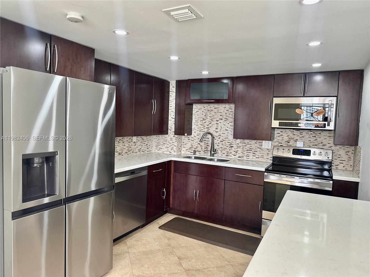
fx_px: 257
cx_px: 185
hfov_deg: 71.6
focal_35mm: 24
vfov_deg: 56.8
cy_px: 138
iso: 160
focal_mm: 6.86
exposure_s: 1/120
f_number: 1.78
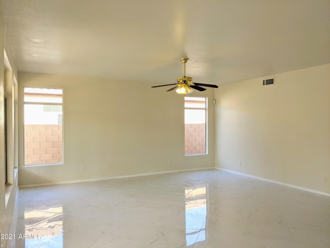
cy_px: 124
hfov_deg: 65.3
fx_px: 257
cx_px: 165
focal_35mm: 27
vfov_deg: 51.4
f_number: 1.73
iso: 49
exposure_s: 1/153
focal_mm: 4.38
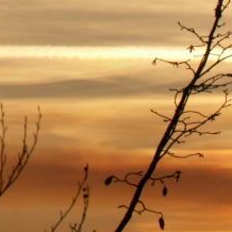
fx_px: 4527
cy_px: 227
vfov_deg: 2.9
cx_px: 403
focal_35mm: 597
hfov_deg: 2.9
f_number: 8
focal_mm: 30.13
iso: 50
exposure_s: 1/400
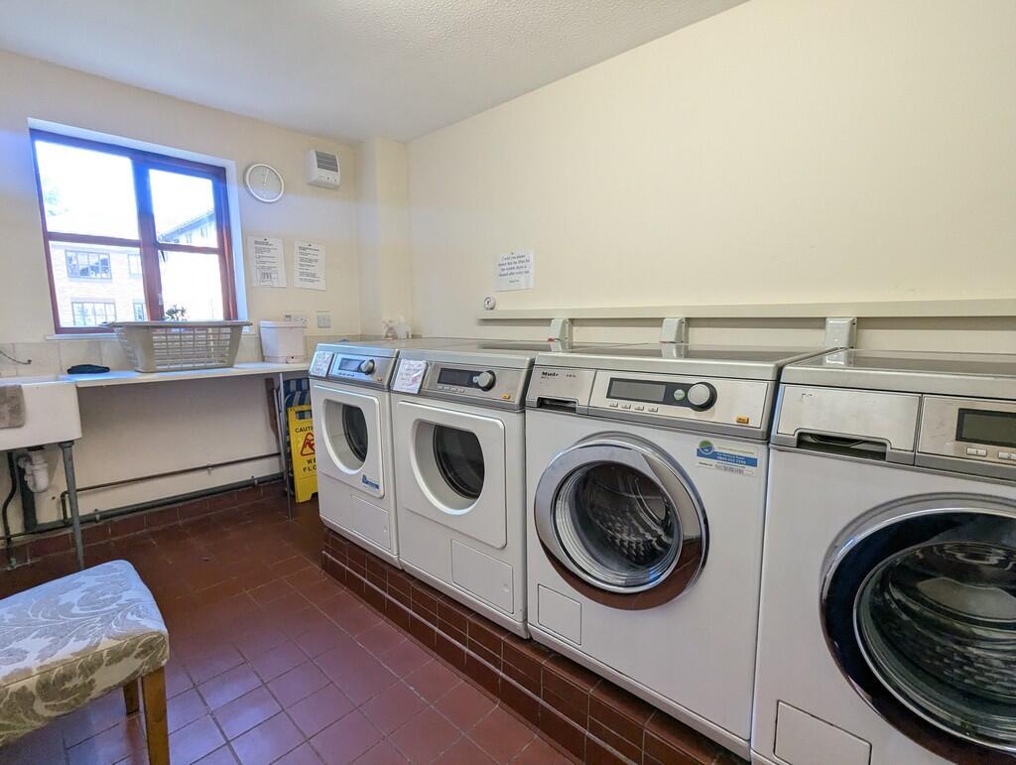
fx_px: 470
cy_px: 382
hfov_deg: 94.4
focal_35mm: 16
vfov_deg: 78.2
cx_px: 508
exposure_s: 1/100
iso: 289
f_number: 2.2
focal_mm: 2.35
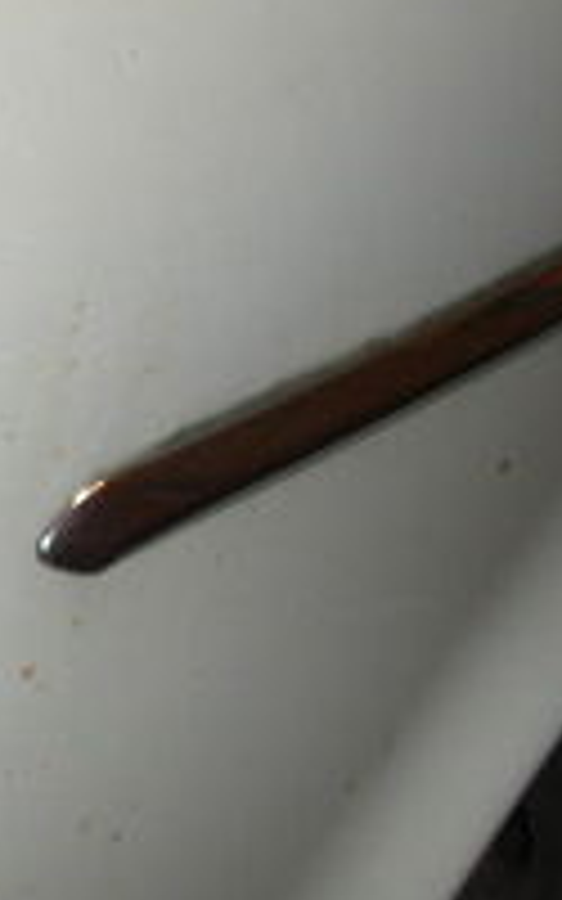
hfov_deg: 9.3
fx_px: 3161
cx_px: -683
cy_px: 734
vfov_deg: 16.1
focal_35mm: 129
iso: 100
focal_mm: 7.8
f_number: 2.8
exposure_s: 1/30
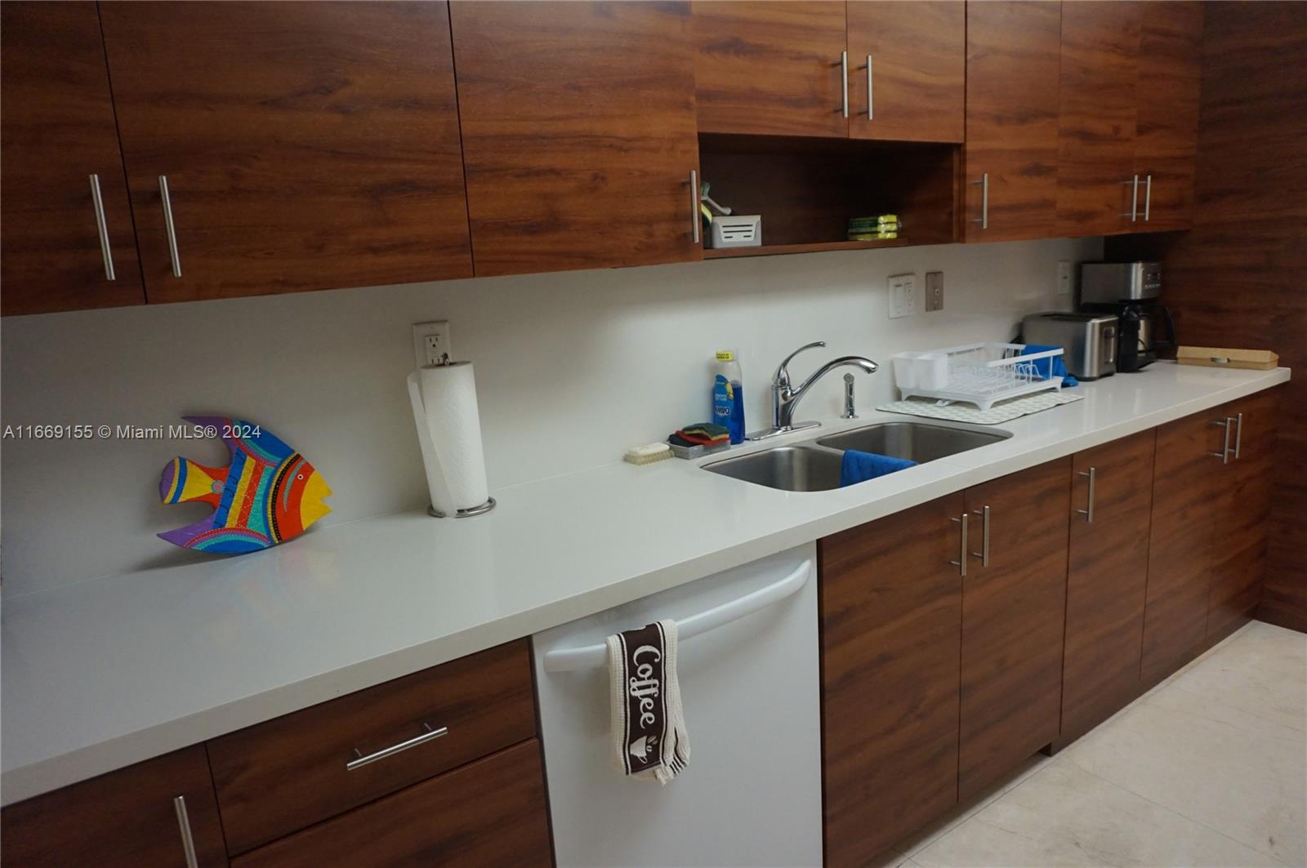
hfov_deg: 73.8
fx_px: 870
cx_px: 654
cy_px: 434
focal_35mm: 24
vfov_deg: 53.0
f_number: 3.5
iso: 1600
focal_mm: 16
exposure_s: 1/160
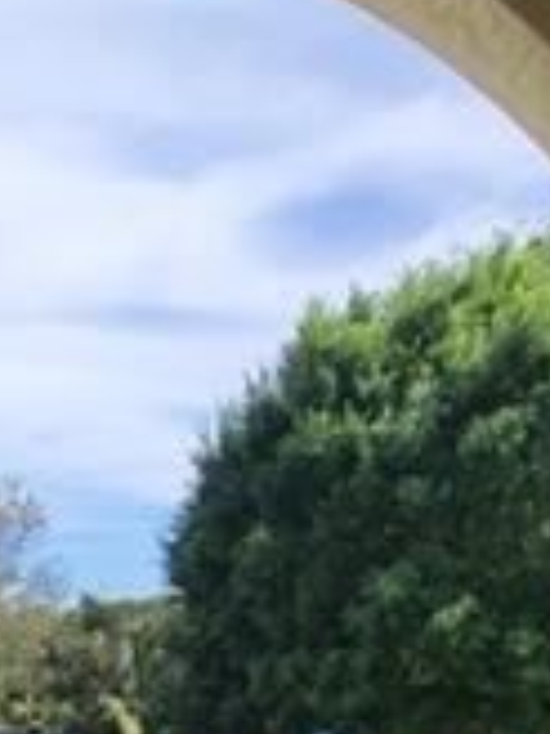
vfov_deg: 22.7
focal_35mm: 61
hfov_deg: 19.1
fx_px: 1292
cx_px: -402
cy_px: 1222
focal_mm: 2.2
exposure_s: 1/1533
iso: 64
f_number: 2.2
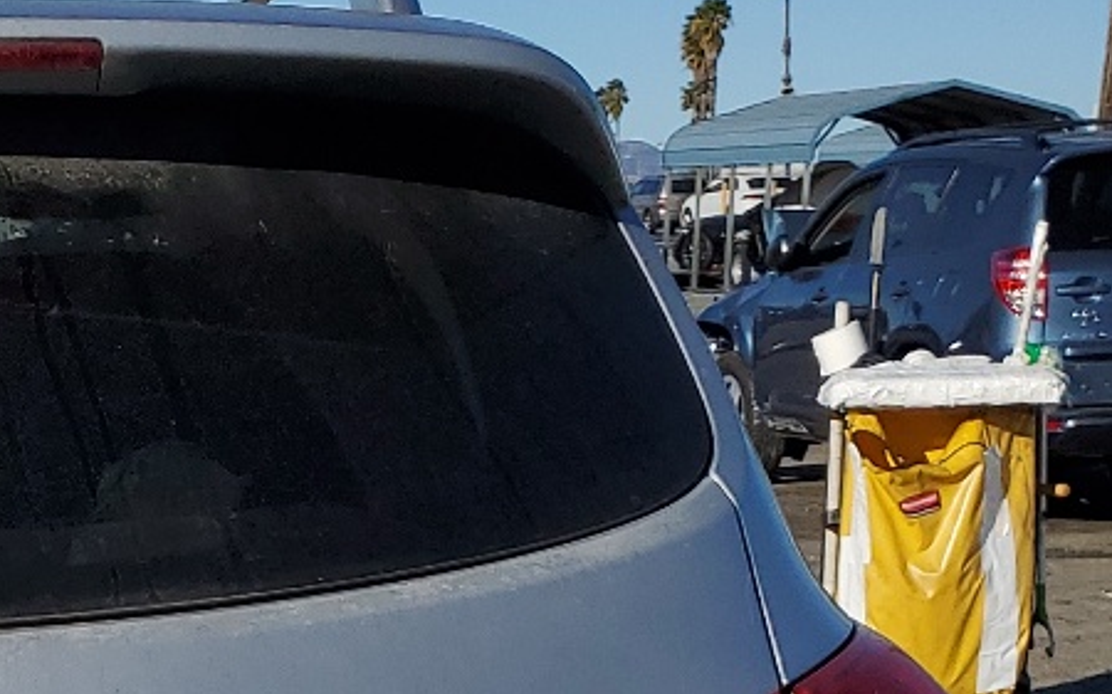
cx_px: -136
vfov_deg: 12.4
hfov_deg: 20.2
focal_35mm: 98
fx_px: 2969
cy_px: 1153
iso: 50
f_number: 1.5
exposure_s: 1/10000
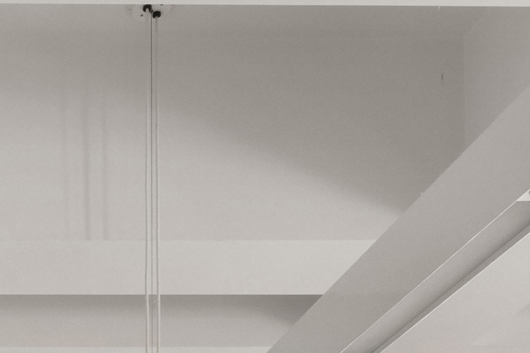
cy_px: 721
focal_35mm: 82
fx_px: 1207
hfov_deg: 22.9
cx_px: -92
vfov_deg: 13.9
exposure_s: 1/1.25
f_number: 20
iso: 500
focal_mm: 17
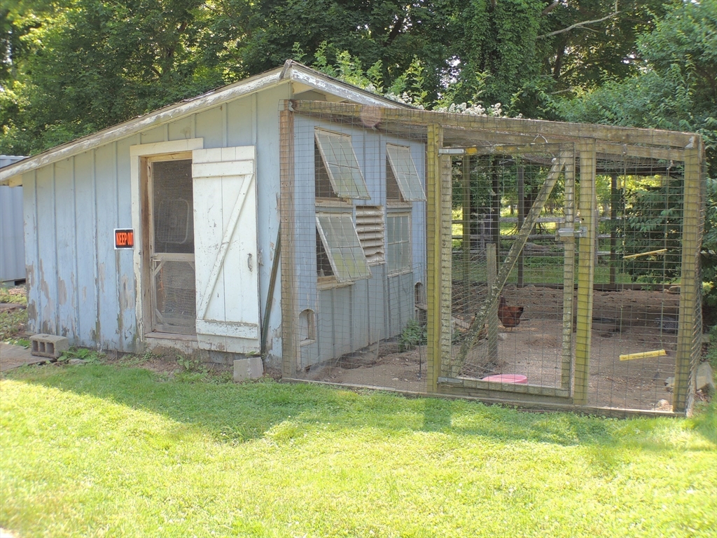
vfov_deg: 33.6
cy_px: 269
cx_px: 358
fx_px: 891
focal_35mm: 43
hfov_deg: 43.9
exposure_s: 1/160
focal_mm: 7.6
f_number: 3.4
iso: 100
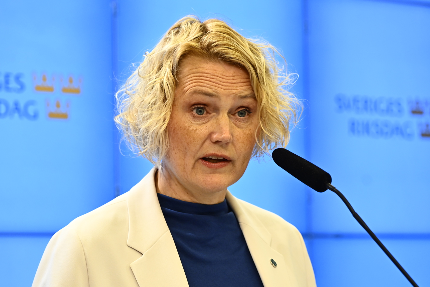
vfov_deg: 11.4
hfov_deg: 17.1
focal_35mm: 120
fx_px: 1433
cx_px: 215
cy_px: 144
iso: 1100
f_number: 4
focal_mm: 120
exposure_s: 1/160
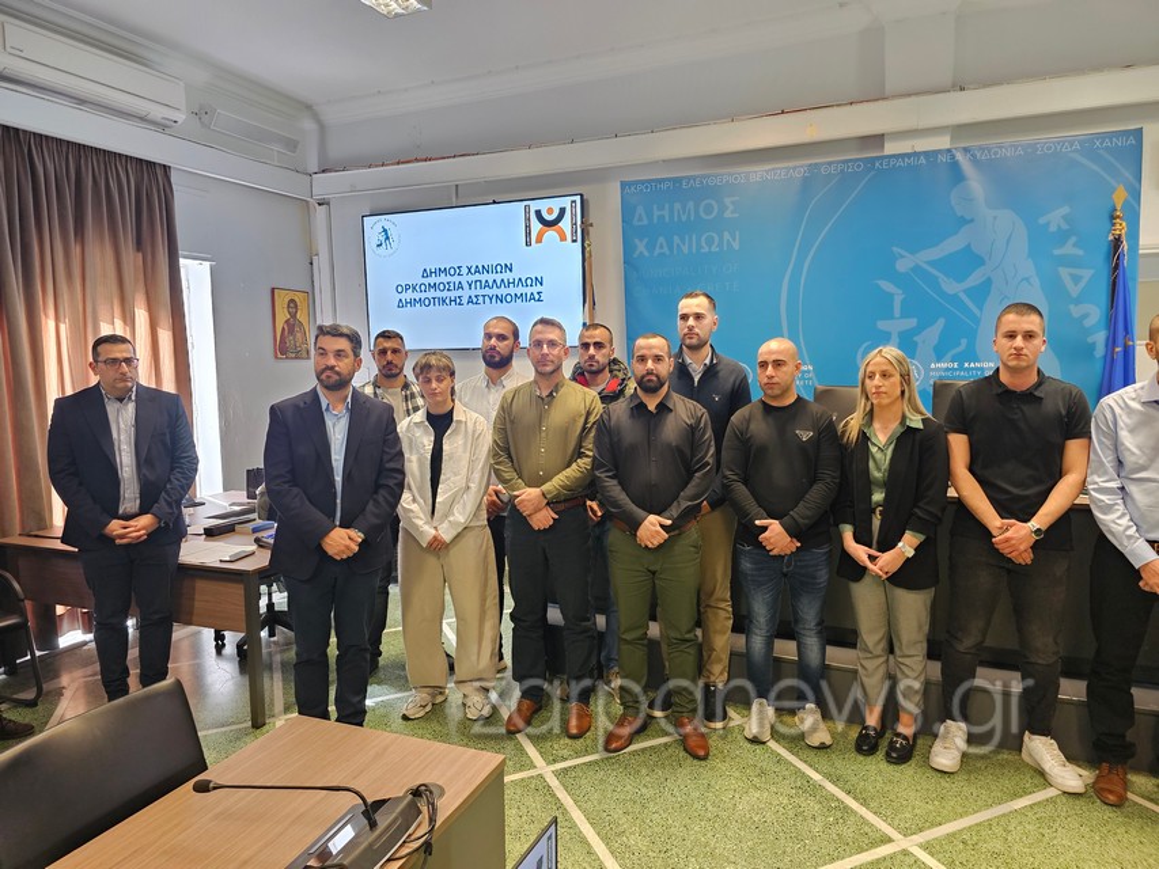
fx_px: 770
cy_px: 434
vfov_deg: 58.9
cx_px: 580
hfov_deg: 73.9
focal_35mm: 23
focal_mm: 6.3
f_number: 1.7
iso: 640
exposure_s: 1/100
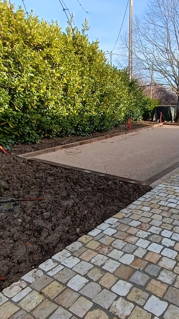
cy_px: 162
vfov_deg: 71.9
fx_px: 219
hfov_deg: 42.8
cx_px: 137
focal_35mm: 26
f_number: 2.2
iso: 100
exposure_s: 1/187
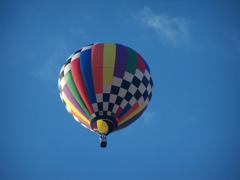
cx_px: 120
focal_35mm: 367
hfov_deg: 5.4
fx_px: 2544
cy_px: 90
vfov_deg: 4.1
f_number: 3.6
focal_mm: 60.8
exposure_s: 1/500
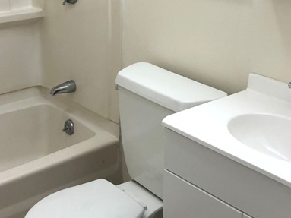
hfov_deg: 32.7
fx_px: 496
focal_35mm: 59
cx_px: 127
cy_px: 38
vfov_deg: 24.3
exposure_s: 1/30
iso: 25
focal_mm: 3.99
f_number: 1.8
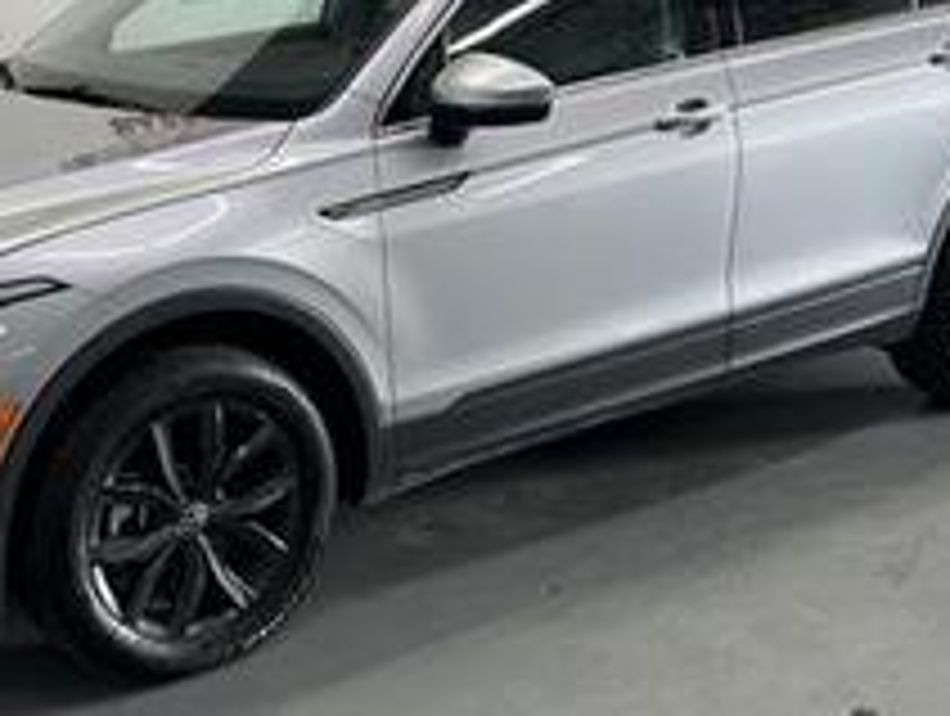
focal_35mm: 62
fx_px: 1704
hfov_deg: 31.0
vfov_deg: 23.7
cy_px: 270
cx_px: 342
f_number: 1.5
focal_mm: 5.7
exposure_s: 1/120
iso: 100
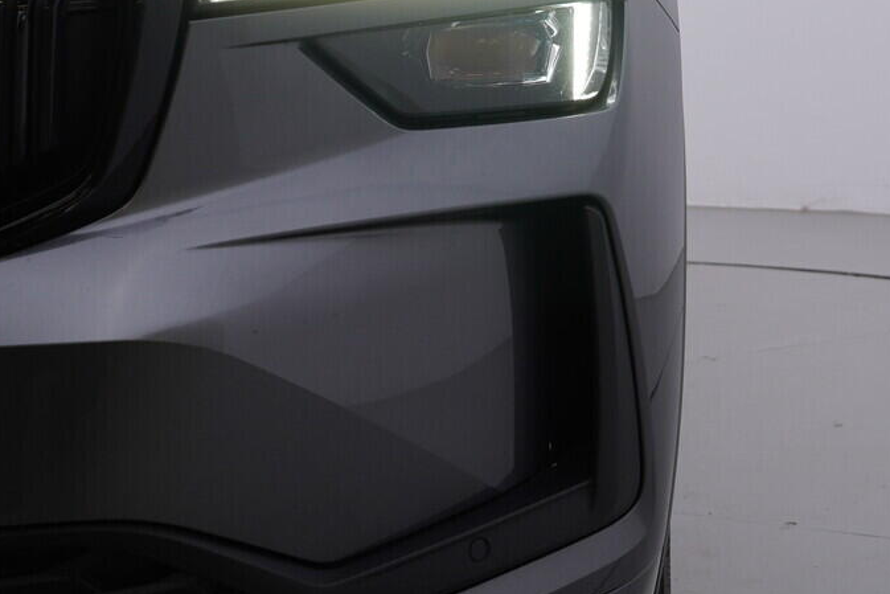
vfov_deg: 17.7
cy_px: 282
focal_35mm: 77
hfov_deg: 26.0
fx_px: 1904
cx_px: 663
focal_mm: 24
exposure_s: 1/100
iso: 125
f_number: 4.5
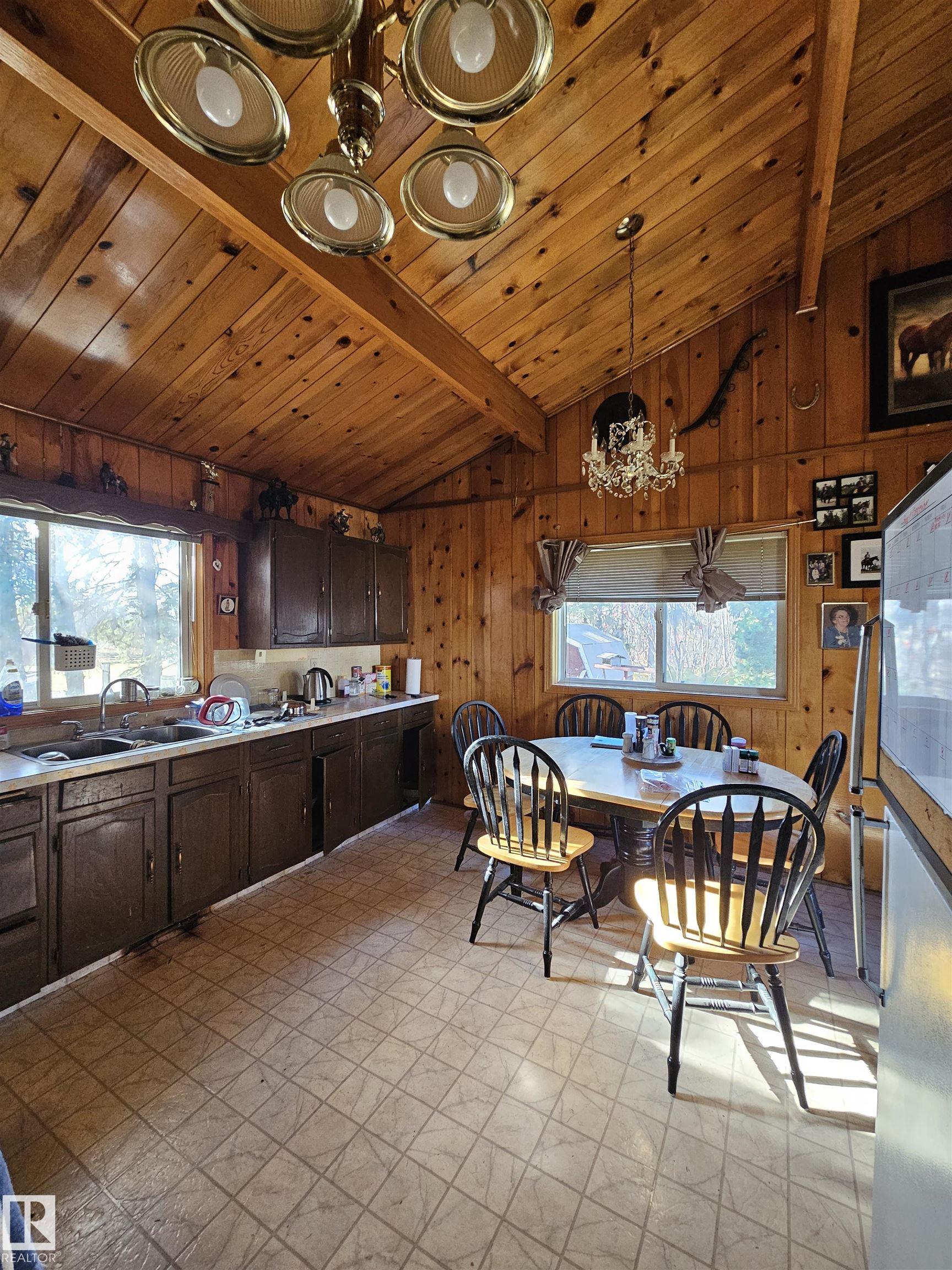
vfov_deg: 106.2
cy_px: 635
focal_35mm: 13
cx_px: 476
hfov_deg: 89.9
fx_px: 477
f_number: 2.2
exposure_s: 1/60
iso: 400
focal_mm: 2.2
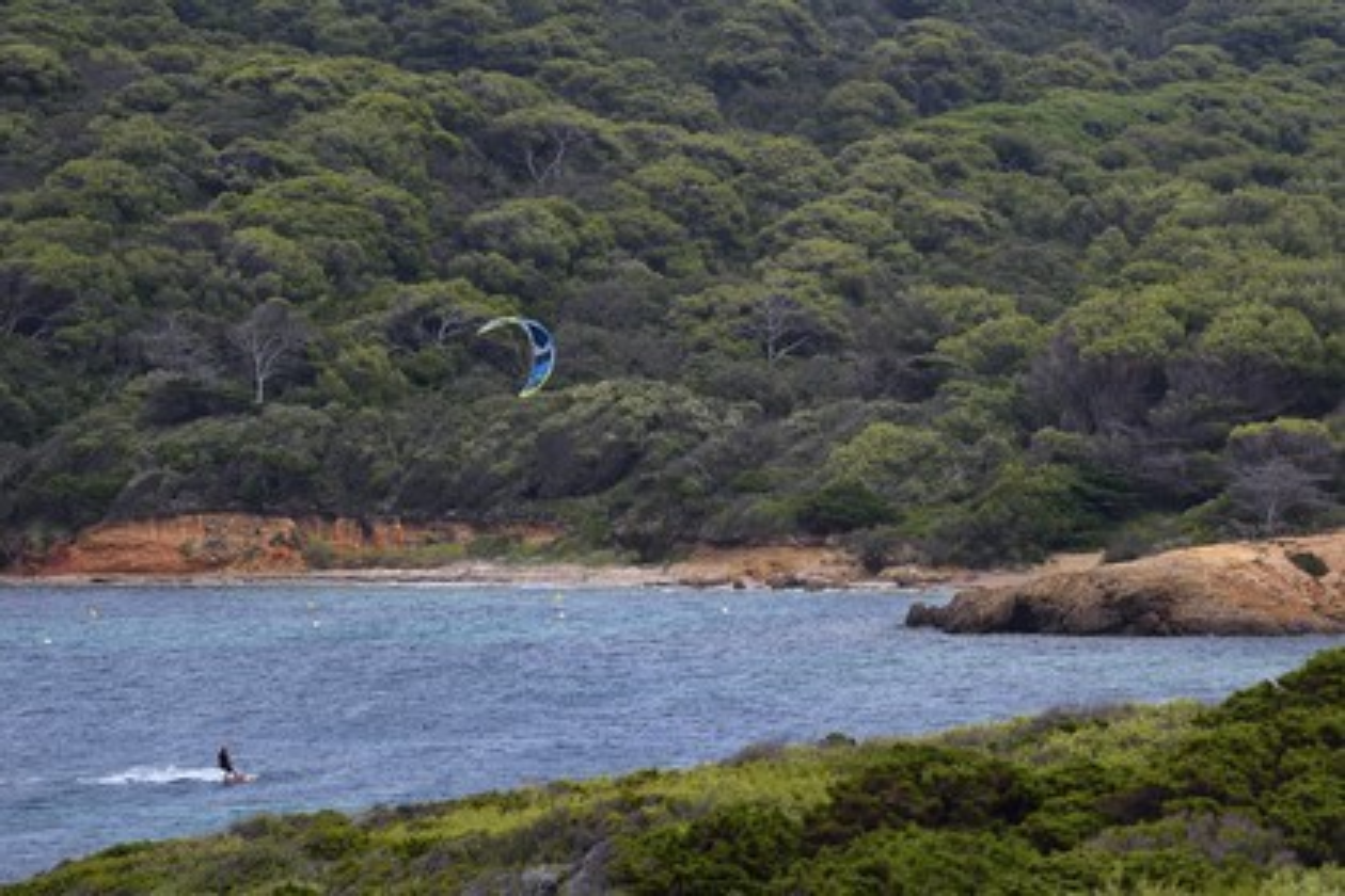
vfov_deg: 6.9
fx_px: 7472
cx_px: 672
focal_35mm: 200
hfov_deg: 10.3
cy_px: 448
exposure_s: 1/1600
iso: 200
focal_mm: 200
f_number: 4
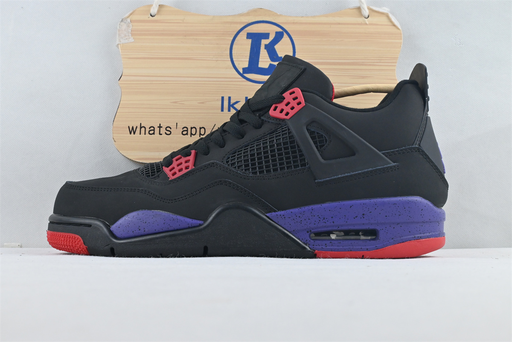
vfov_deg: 29.9
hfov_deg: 43.6
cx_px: 256
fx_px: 640
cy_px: 171
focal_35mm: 45
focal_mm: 30
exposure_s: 1/125
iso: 1000
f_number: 10
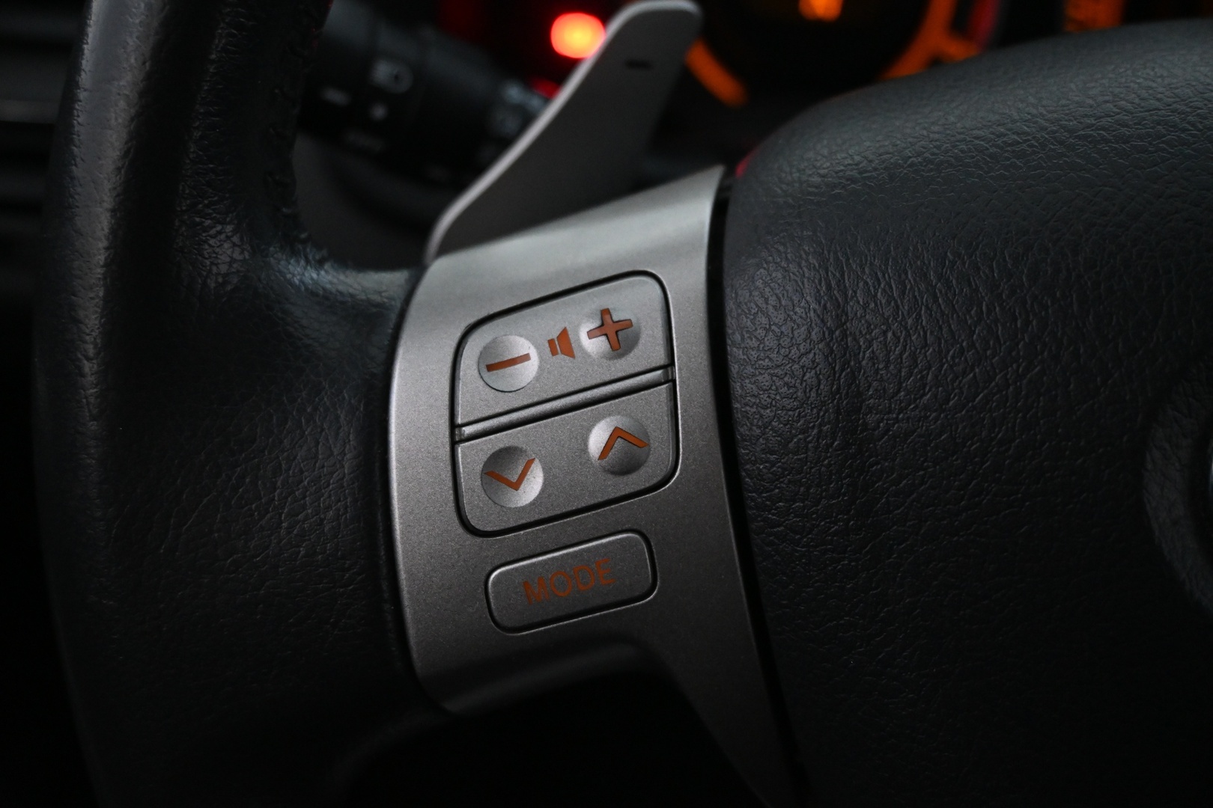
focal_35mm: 38
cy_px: 404
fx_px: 1263
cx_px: 606
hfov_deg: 51.3
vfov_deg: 35.5
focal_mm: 25
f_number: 4.2
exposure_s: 1/40
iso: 3200
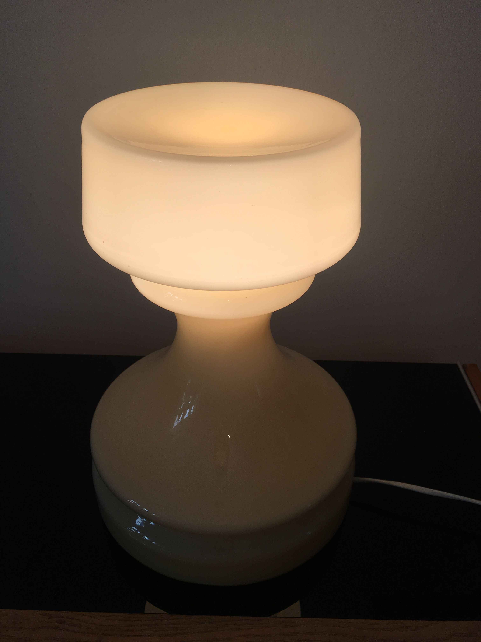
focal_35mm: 29
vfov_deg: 61.7
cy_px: 321
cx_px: 240
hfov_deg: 48.2
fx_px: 537
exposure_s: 1/107
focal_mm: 4.15
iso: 25
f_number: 2.2
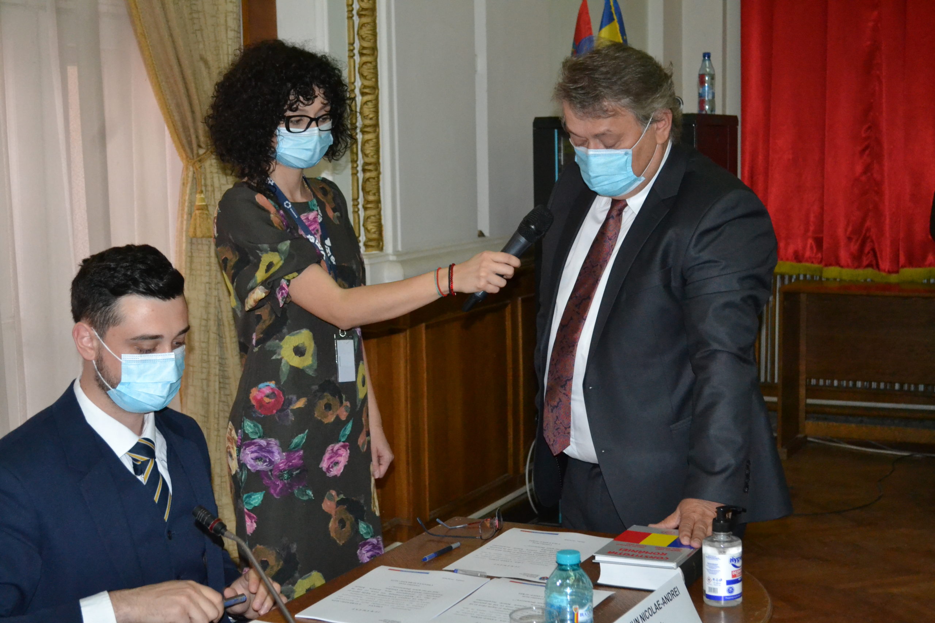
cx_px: 468
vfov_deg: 23.8
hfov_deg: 35.1
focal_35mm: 57
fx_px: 1480
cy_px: 312
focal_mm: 38
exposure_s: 1/60
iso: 3200
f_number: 5
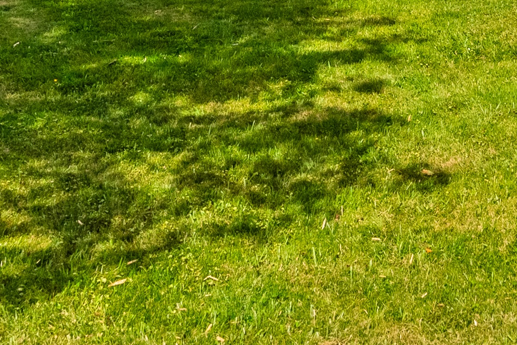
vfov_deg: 17.7
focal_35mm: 66
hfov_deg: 29.9
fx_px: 947
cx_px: 410
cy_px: -224
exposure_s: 1/800
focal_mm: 17.5
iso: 640
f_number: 9
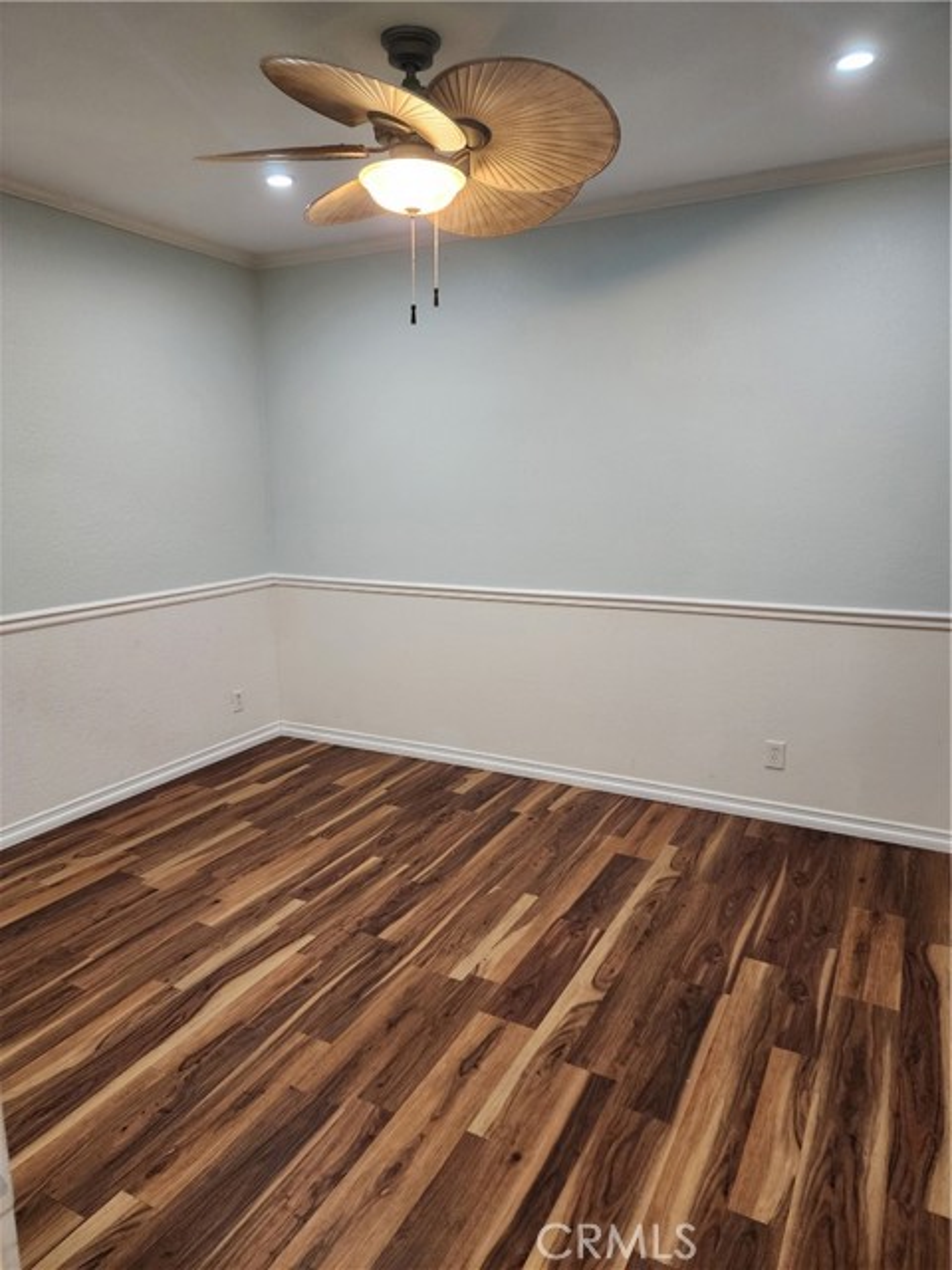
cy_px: 635
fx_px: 843
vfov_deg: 73.9
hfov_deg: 58.9
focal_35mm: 23
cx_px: 476
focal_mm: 6.4
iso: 400
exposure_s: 1/120
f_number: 1.8
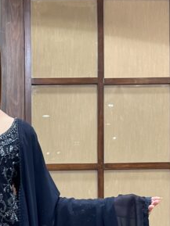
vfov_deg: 19.8
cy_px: 232
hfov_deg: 15.1
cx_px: -8
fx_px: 628
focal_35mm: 96
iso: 100
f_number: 1.5
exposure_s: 1/100
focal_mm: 5.7
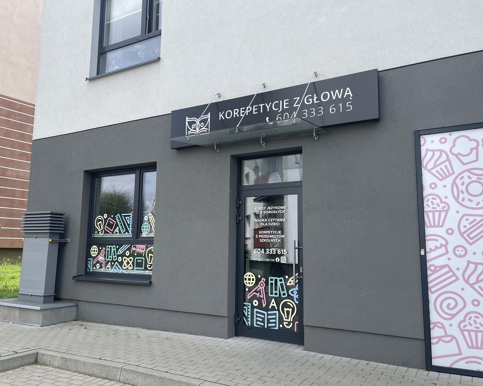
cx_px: 233
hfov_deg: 64.1
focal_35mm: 27
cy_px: 191
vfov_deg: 53.2
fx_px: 386
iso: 32
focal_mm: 5.1
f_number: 1.6
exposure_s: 1/1439
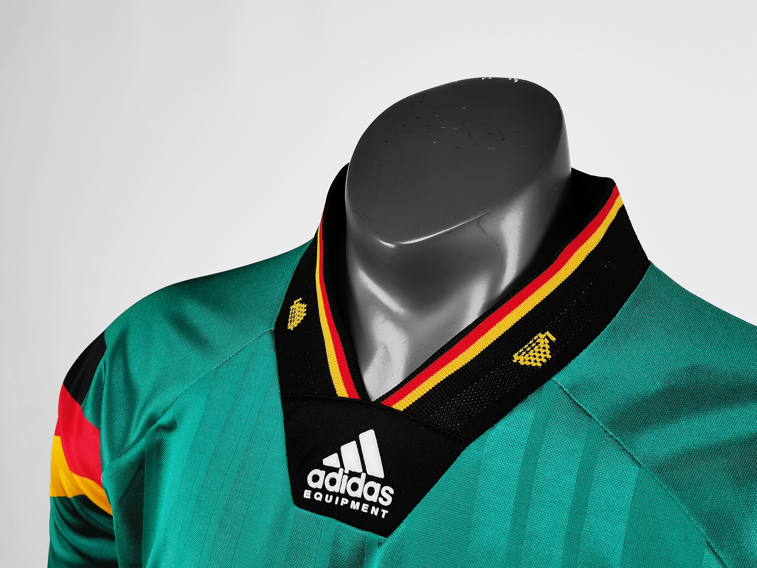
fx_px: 809
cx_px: 378
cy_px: 284
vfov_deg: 38.7
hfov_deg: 50.1
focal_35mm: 37
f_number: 1.8
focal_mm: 5.58
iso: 100
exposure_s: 1/50
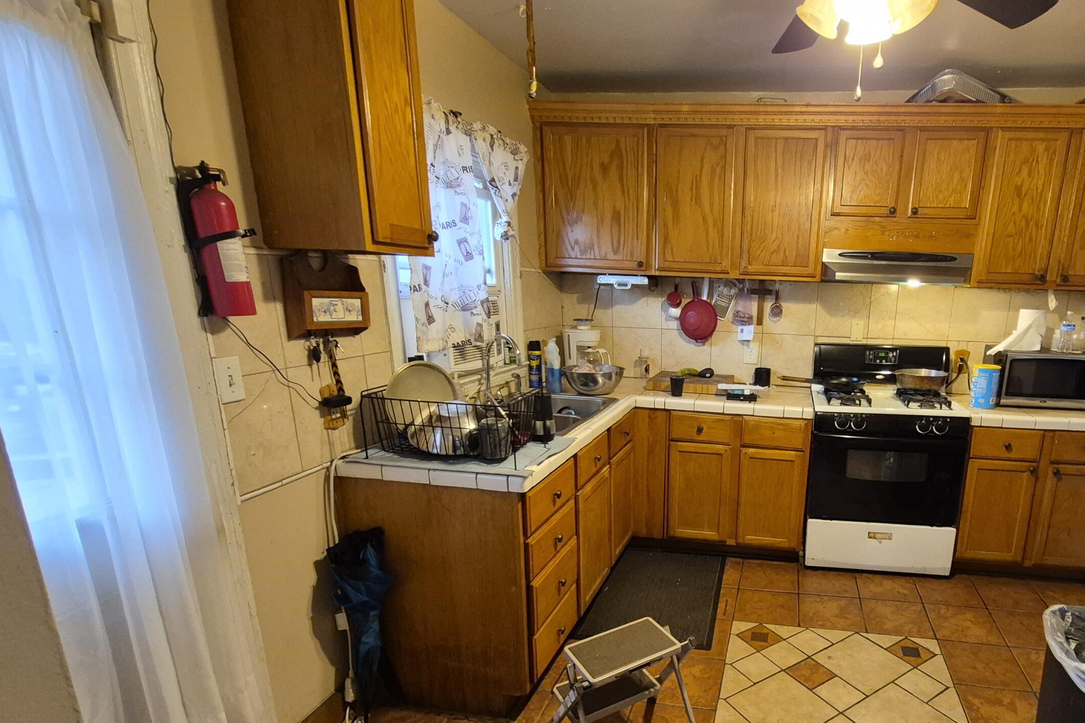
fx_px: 573
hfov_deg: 83.9
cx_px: 724
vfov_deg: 63.4
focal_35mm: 19
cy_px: 464
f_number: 2.2
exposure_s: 1/60
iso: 400
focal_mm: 1.74
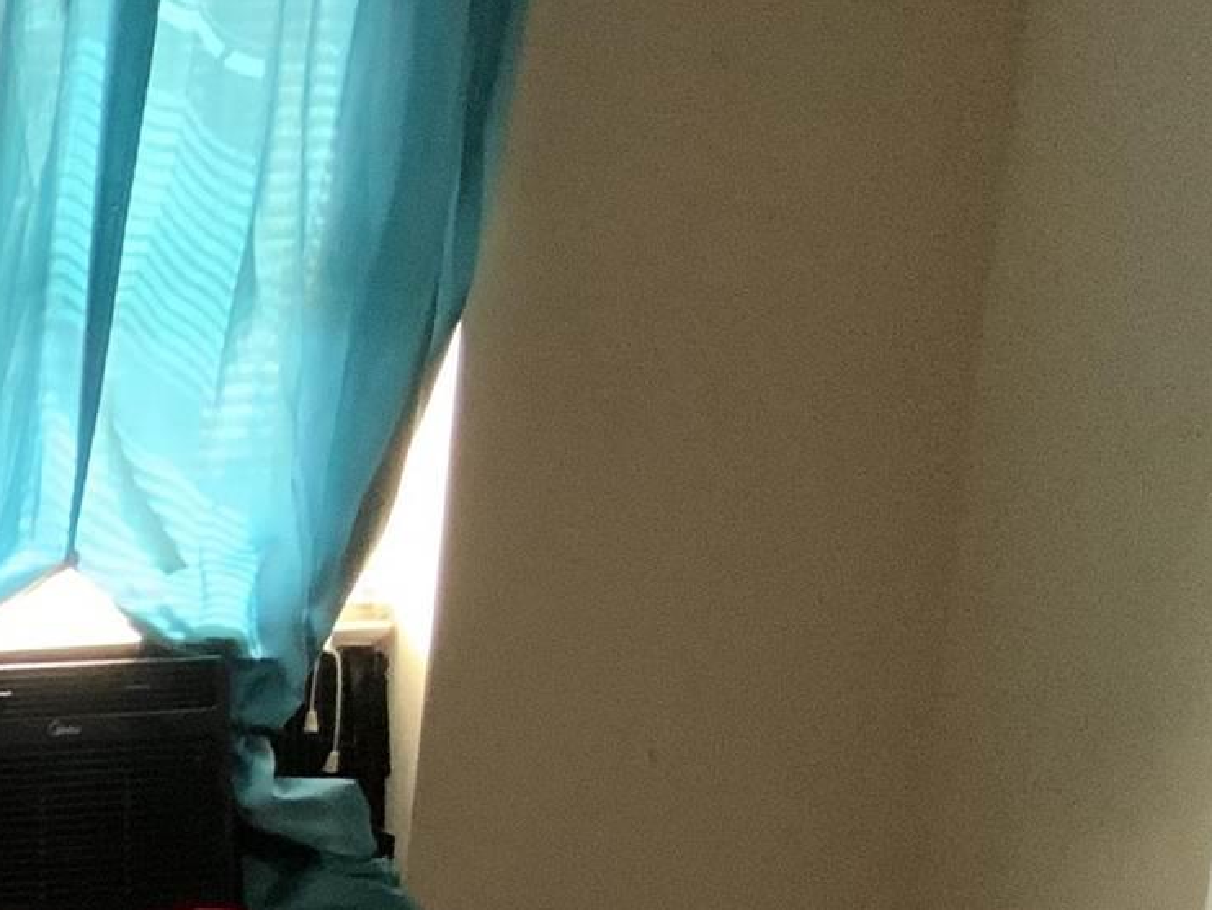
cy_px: 1198
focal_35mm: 120
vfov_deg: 12.0
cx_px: -1107
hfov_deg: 14.1
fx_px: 4203
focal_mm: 3
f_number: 1.8
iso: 250
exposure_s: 1/40
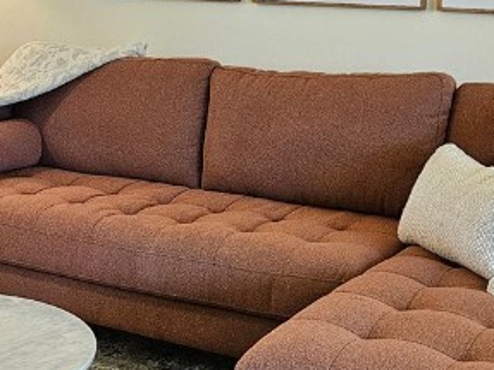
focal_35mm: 82
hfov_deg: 23.6
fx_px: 1170
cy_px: 105
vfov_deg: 17.9
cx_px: 114
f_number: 1.8
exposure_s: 1/120
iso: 500
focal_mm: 5.4
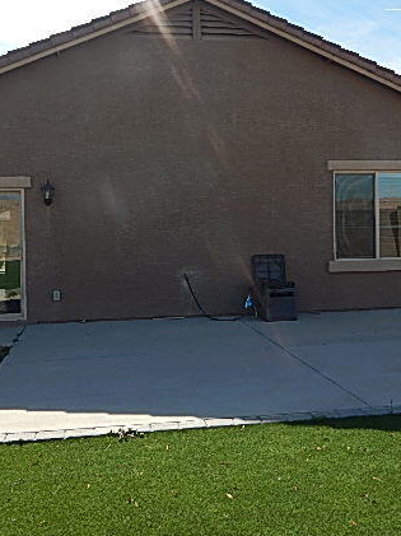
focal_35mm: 35
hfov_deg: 40.6
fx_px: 541
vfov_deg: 52.5
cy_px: 233
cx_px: 178
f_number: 6
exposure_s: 1/400
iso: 125
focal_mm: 4
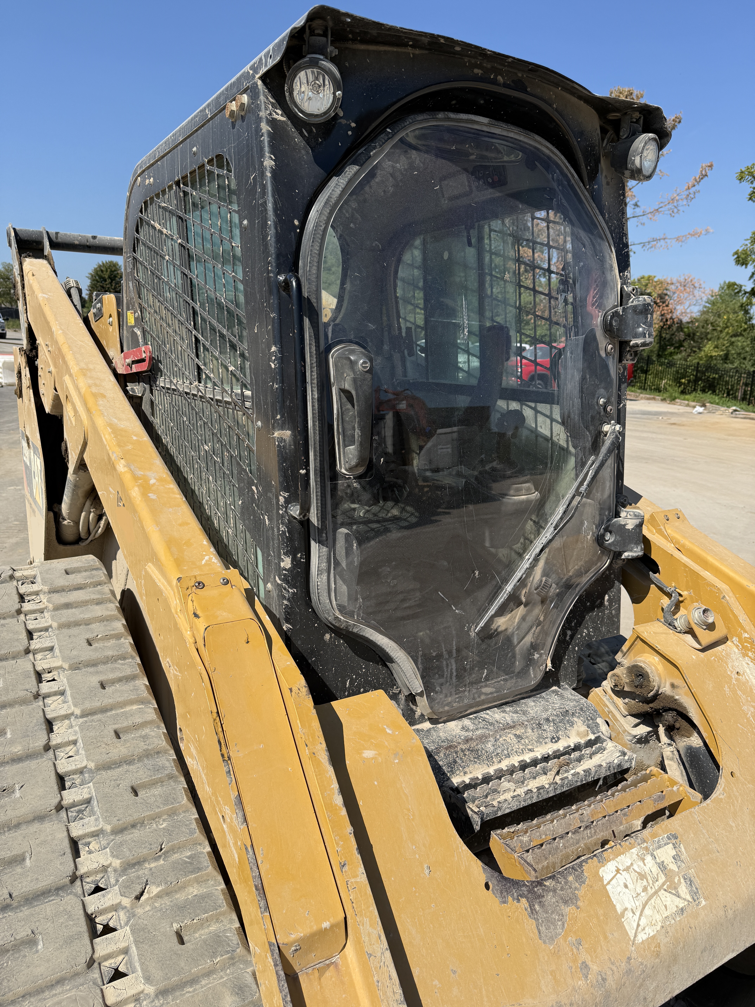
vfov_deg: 71.6
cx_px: 378
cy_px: 504
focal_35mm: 24
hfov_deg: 56.8
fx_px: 698
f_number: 1.78
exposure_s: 1/5319
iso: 80
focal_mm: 6.76
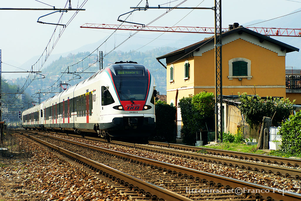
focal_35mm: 105
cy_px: 100
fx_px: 878
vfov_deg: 13.0
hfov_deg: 19.5
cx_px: 150
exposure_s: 1/500
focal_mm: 70
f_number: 5.6
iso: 200
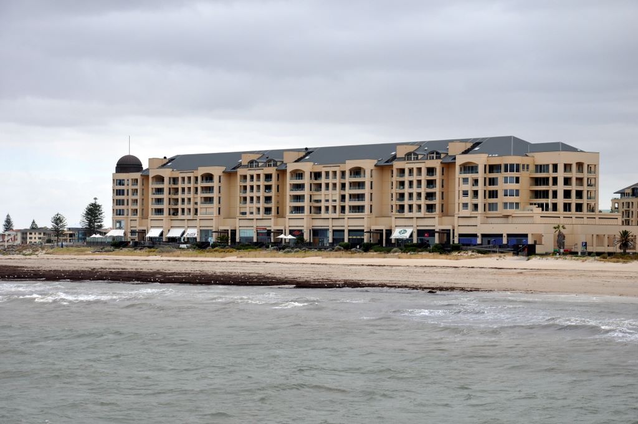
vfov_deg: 13.0
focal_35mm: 105
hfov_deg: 19.5
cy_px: 212
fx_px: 1858
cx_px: 319
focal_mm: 70
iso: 200
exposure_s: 1/320
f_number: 9
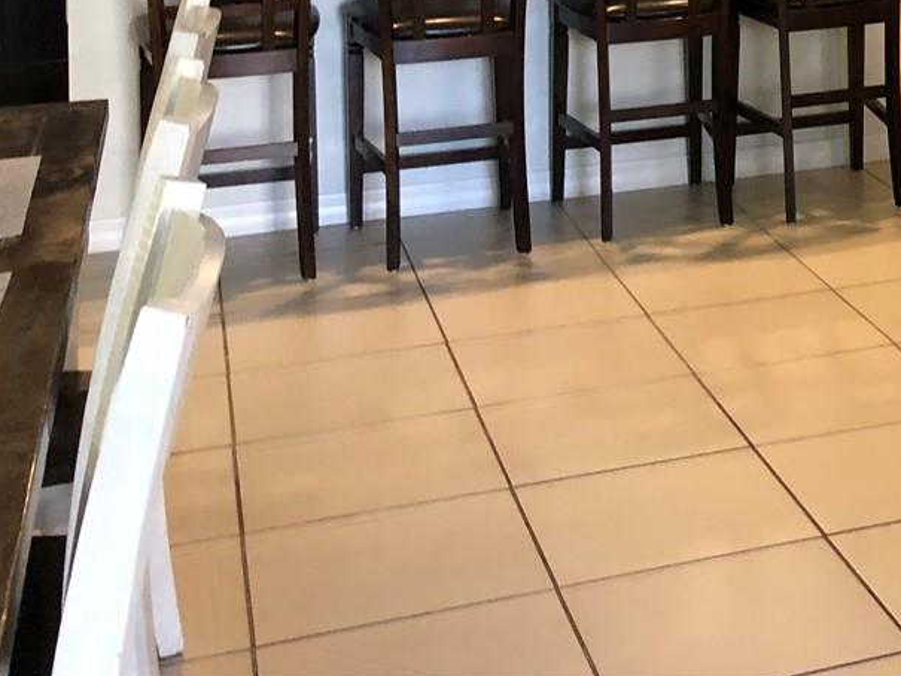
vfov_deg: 18.5
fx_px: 1926
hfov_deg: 24.2
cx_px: 1045
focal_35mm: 74
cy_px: -211
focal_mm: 3.99
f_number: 1.8
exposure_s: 1/15
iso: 64
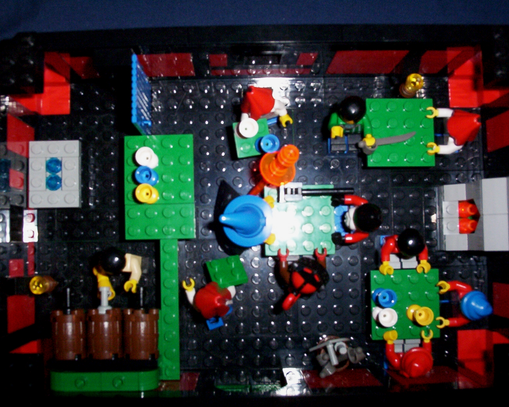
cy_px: 202
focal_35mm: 41
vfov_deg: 36.5
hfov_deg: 44.8
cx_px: 240
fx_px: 618
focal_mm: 6
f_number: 4.5
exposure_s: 1/30
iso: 140
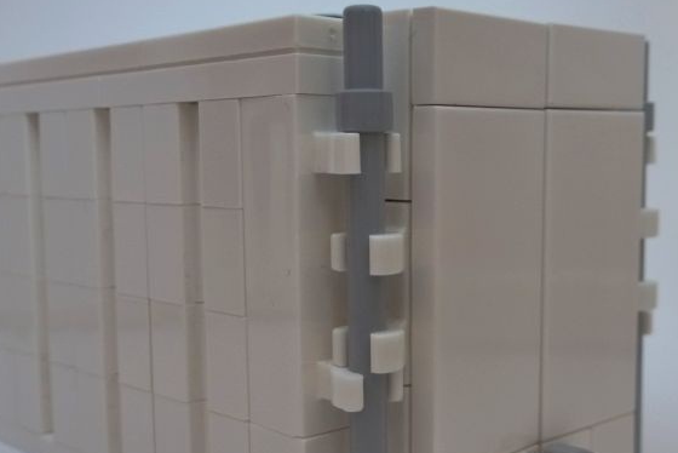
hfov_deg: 40.3
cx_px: 379
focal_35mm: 49
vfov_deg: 27.5
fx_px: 923
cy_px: 273
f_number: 3.6
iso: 400
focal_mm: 5.9
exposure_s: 1/10
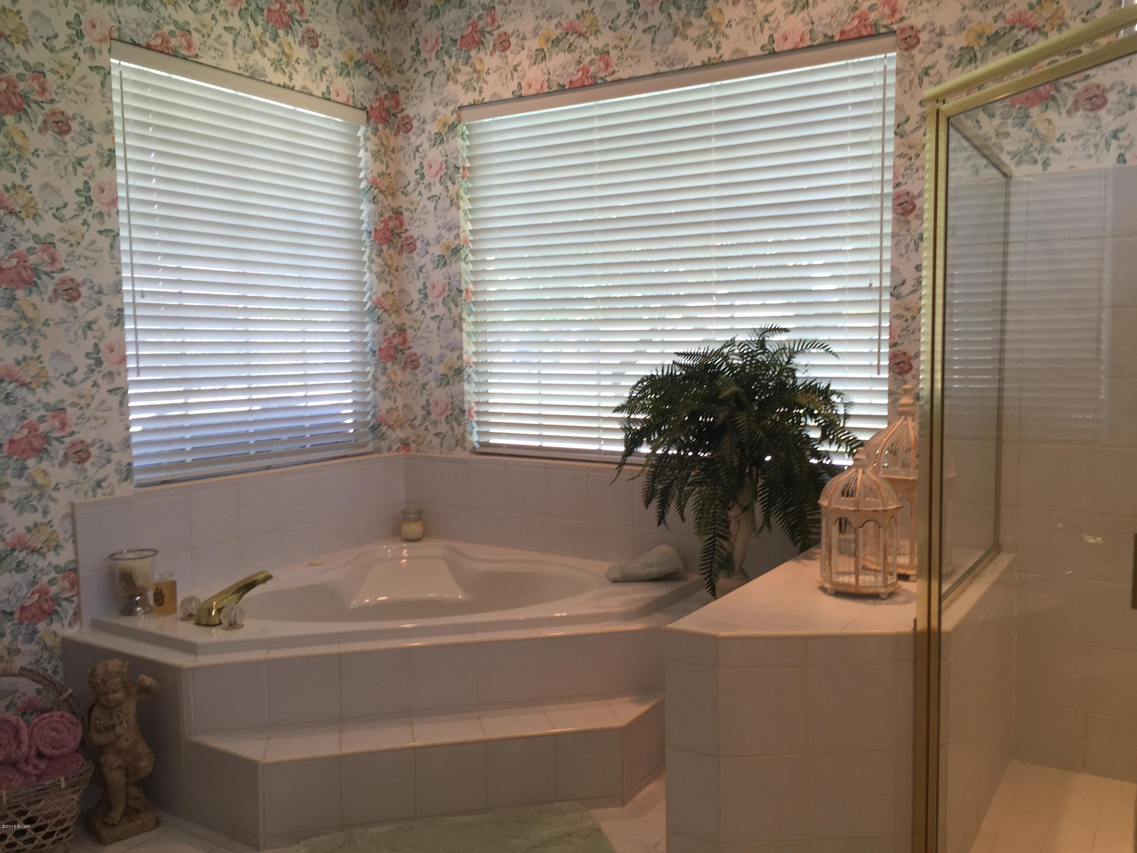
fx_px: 953
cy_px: 426
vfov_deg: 48.2
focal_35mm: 29
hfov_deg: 61.7
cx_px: 568
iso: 32
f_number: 2.2
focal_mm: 4.15
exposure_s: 1/60
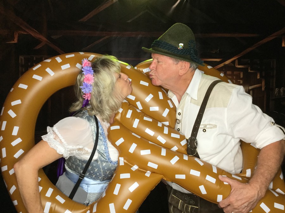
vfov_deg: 45.4
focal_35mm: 31
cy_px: 106
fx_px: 255
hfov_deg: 58.4
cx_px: 142
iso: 32
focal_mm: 3.3
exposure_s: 1/30
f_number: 2.4
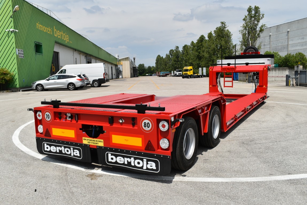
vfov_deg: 40.0
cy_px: 102
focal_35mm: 33
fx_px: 282
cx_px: 154
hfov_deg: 57.2
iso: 100
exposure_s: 1/400
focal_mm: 22
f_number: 10
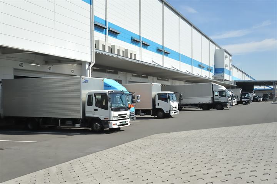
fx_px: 292
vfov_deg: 35.1
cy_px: 92
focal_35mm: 38
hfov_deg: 50.7
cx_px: 138
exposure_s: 1/640
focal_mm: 38
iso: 400
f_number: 11
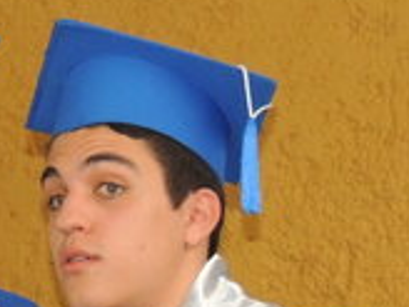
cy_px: 422
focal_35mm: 467
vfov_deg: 3.2
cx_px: -110
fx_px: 5518
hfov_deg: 4.2
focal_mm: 21.4
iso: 560
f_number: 4.2
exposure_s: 1/60
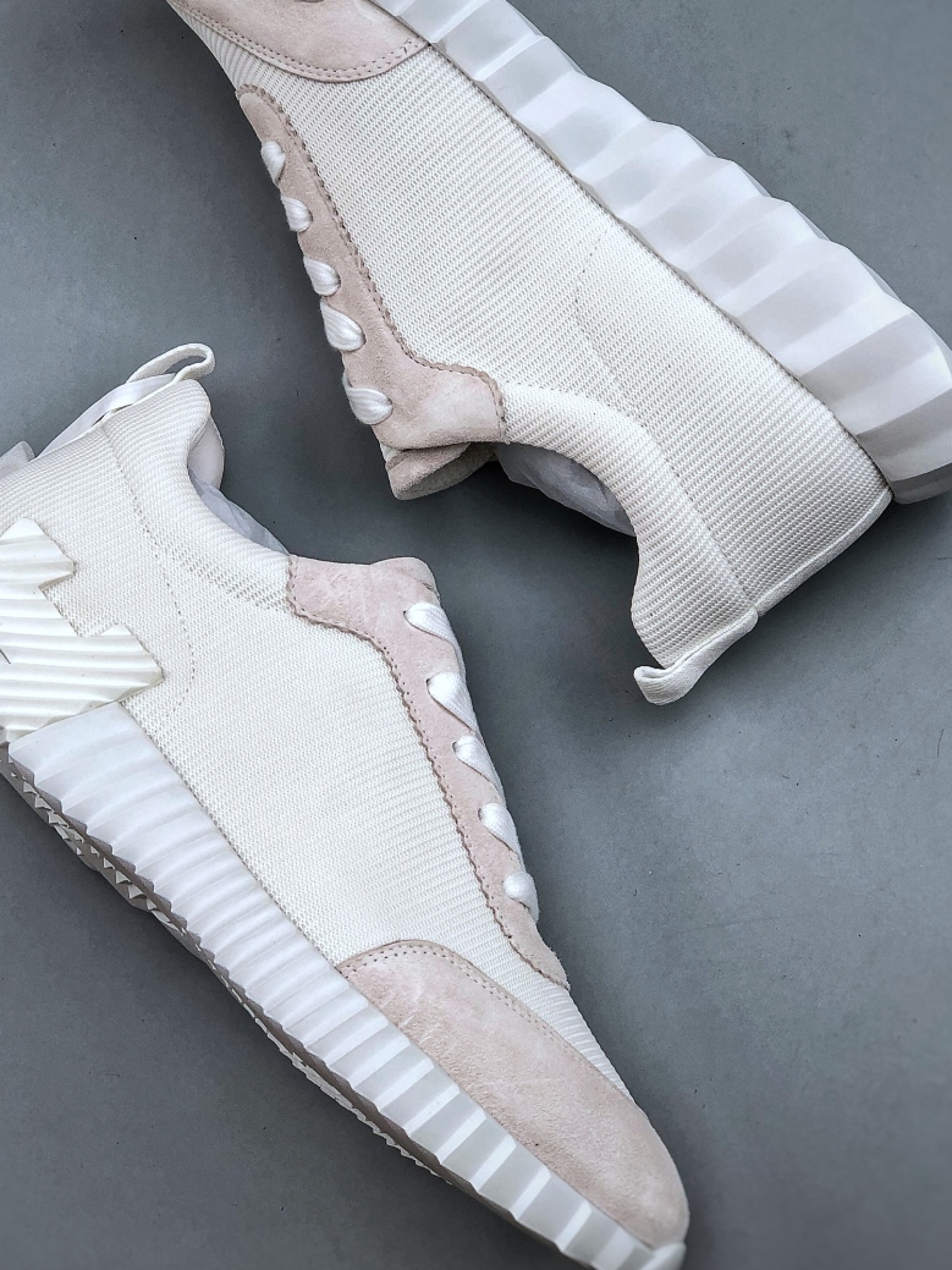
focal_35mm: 79
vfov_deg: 24.7
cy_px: 561
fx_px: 2897
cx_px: 348
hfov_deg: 18.6
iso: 25
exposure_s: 1/100
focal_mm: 6.6
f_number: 2.8
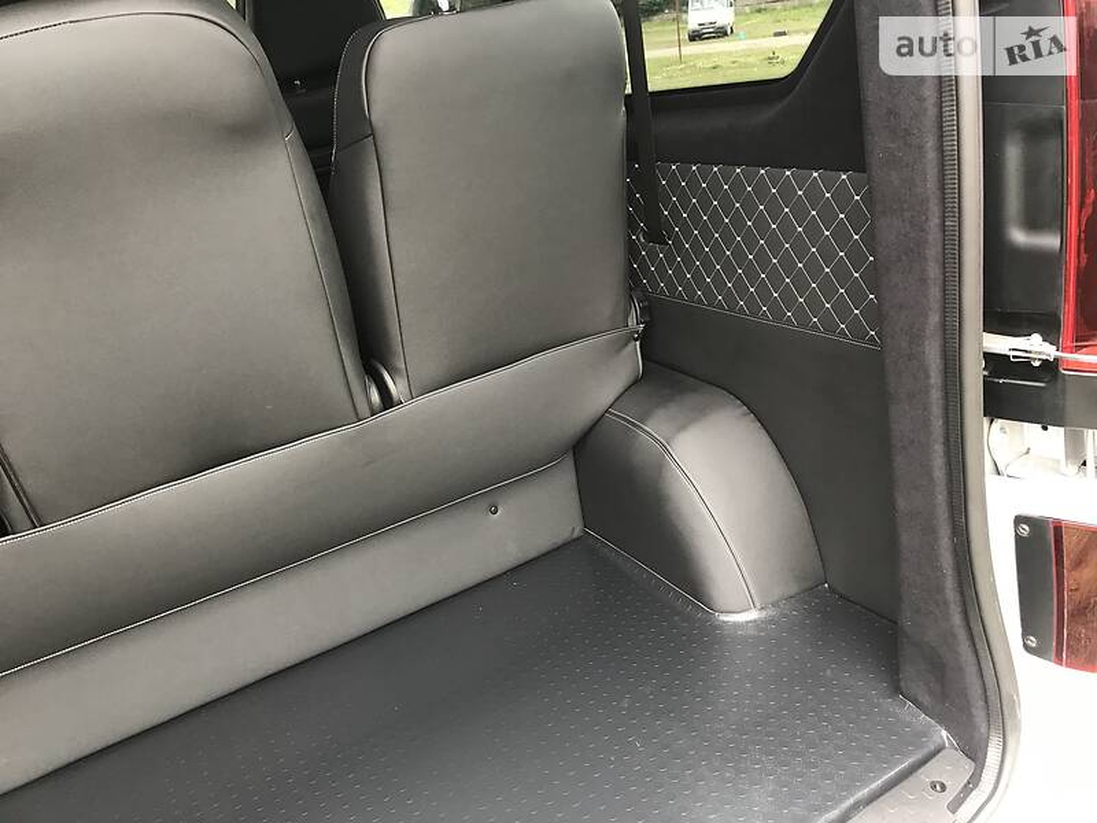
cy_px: 412
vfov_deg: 49.7
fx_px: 887
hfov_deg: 63.4
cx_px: 548
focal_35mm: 28
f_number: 1.8
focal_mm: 4
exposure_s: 1/33
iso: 25
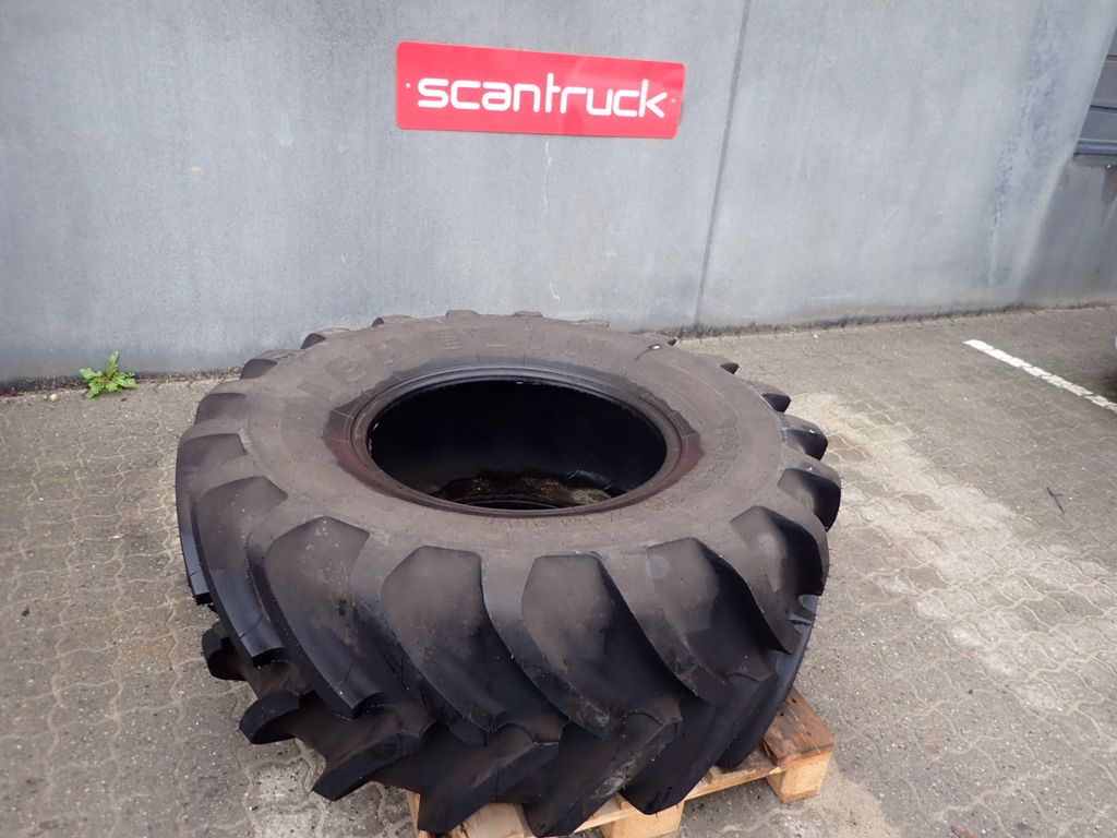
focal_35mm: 25
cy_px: 419
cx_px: 558
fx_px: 807
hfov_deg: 69.4
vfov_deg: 54.9
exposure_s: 1/60
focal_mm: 4.5
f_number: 2
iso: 200
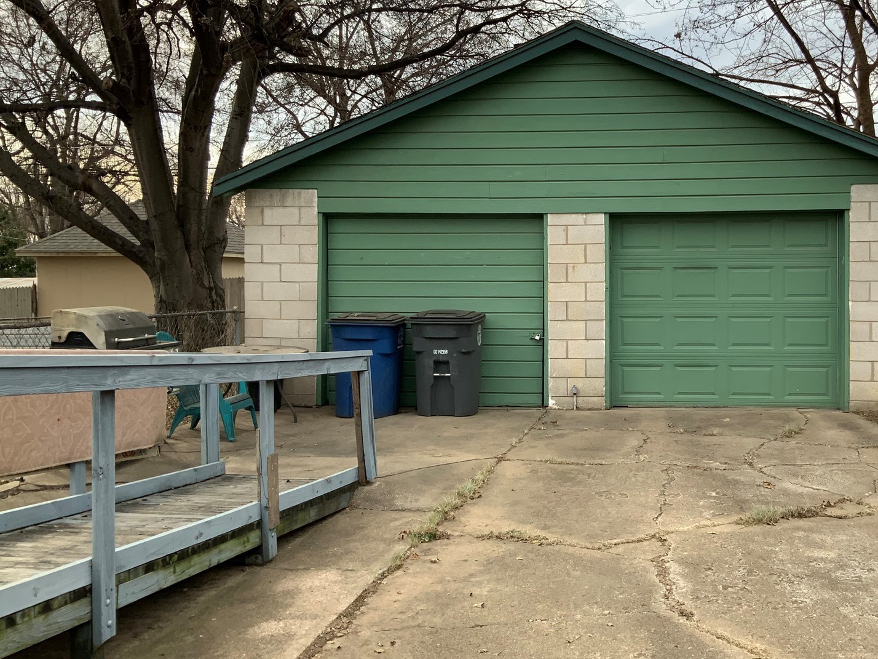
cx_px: 575
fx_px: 989
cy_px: 300
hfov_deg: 47.2
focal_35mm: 39
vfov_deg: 36.8
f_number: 1.8
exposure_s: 1/280
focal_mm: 3
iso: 16
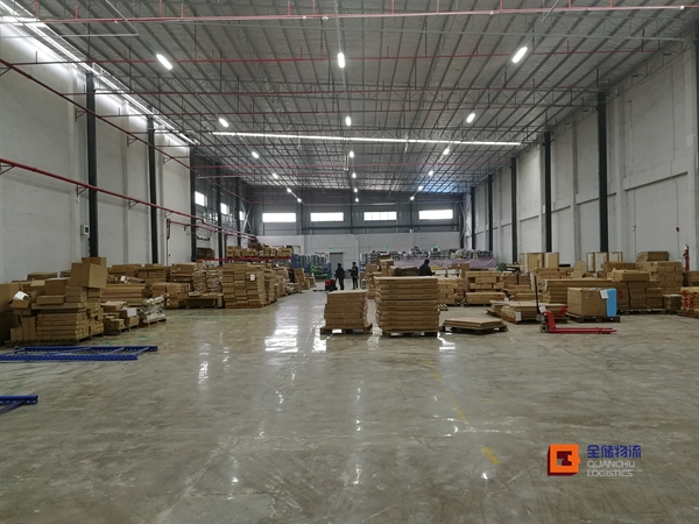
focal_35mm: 27
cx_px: 350
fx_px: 545
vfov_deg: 51.4
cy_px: 262
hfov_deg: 65.3
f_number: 2.2
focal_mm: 3.95
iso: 250
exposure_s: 1/33.3
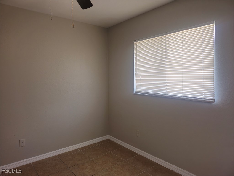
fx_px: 155
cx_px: 117
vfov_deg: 58.9
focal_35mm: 23
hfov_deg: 73.9
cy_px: 88
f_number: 1.8
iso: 64
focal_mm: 5.54
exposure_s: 1/60
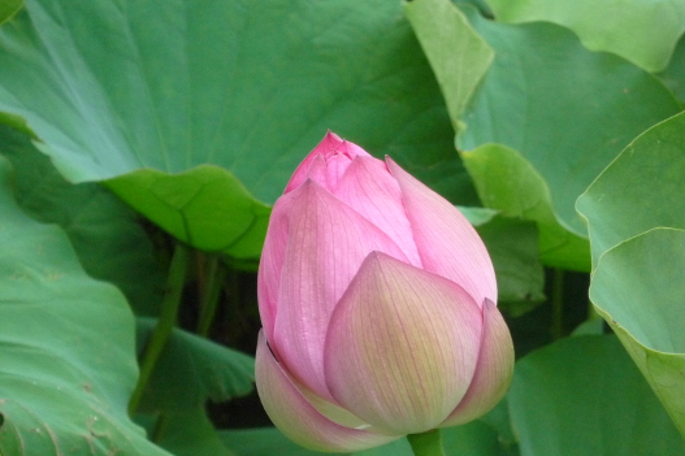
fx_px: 2986
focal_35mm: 157
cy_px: 257
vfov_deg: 8.7
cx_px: 343
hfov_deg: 13.1
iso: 400
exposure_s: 1/80
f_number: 5.9
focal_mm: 22
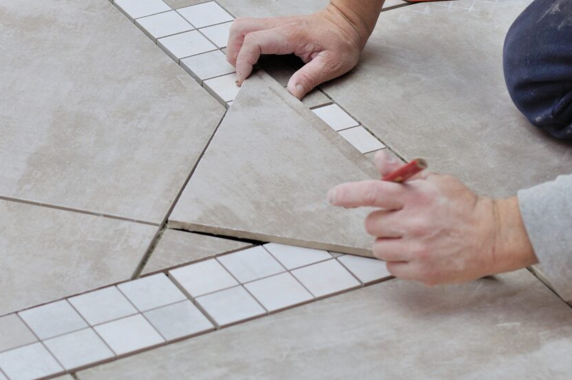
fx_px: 2365
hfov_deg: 13.8
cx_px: 181
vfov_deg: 9.2
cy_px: 181
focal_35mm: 149
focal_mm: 70
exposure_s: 1/320
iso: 200
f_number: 4.5
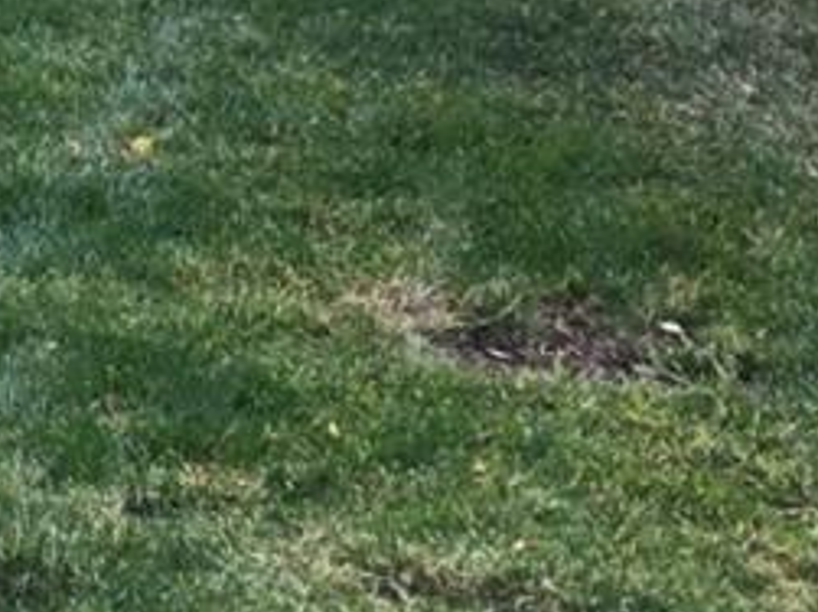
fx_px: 4086
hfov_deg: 10.2
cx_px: -1033
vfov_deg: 8.5
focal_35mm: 173
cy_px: -81
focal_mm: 4.15
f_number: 2.2
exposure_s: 1/124
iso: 25
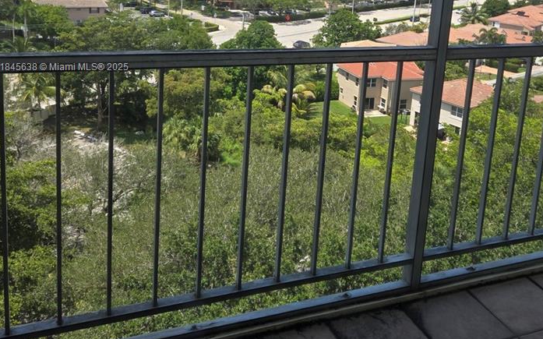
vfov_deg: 29.8
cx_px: 337
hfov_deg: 46.8
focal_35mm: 42
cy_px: 68
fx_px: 621
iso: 25
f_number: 1.8
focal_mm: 5.4
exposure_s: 1/843
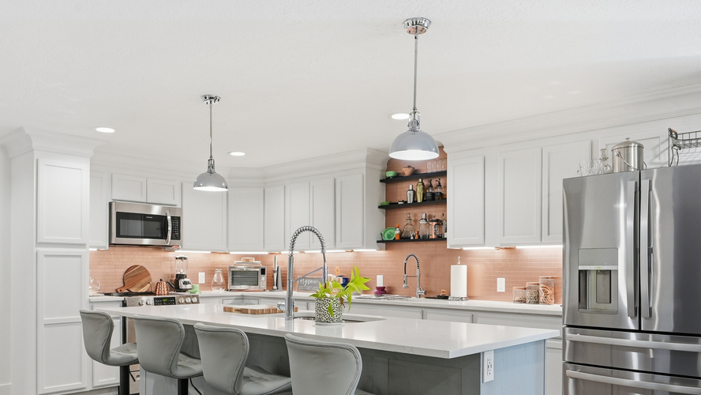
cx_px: 336
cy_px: 258
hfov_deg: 66.0
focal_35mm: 29
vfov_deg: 39.8
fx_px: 539
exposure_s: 1/80
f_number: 9
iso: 500
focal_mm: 24
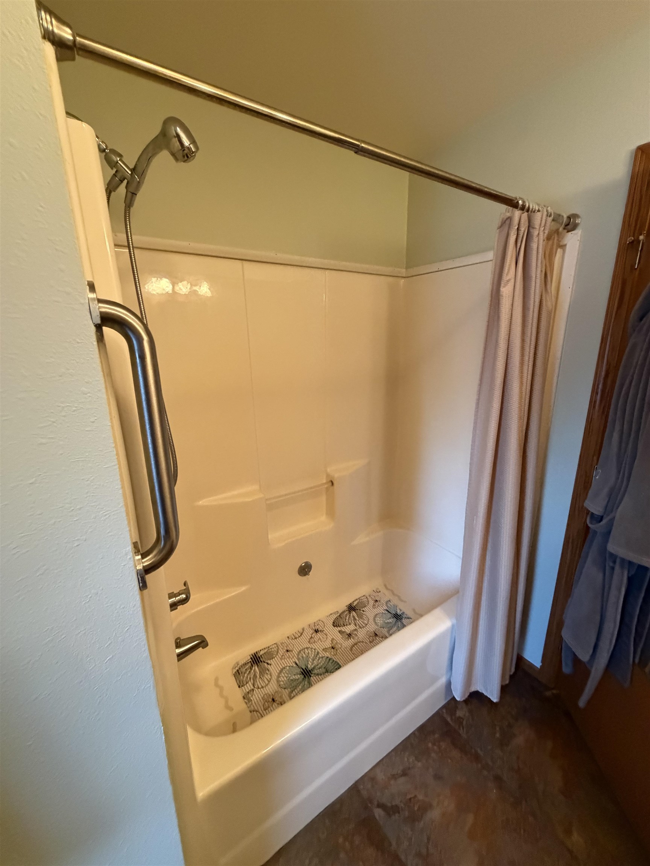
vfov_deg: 102.1
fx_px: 351
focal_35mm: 14
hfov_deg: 85.7
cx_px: 325
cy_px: 433
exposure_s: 1/60
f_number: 2.2
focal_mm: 2.22
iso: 640
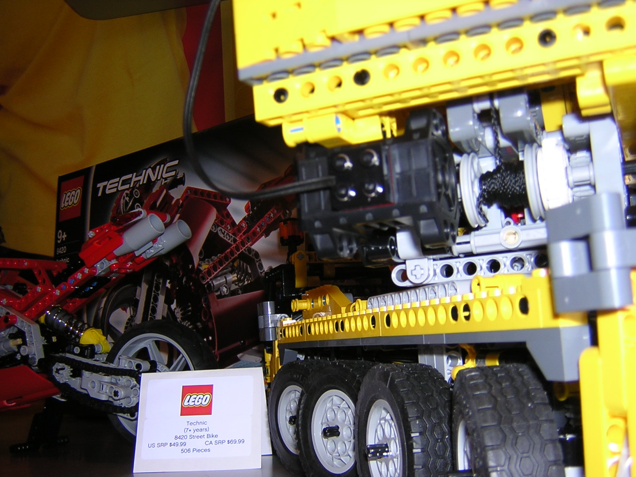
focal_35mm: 40
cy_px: 238
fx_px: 735
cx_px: 318
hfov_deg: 46.8
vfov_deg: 36.0
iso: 100
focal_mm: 5.2
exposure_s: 1/60.1
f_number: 2.7
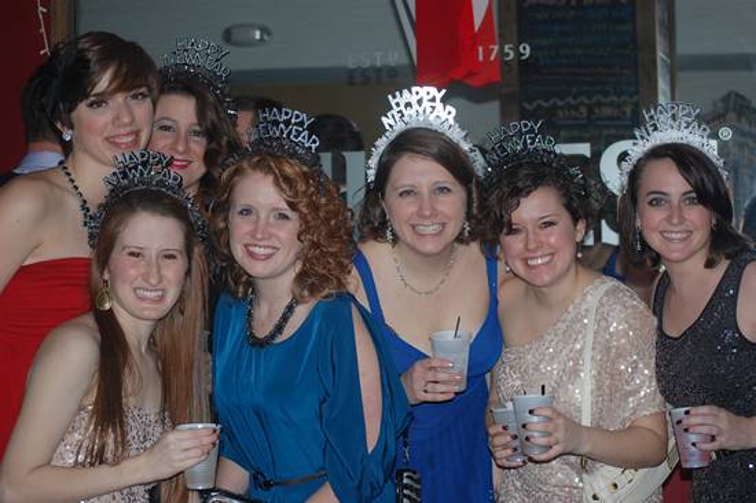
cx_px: 378
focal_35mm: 82
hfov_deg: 24.6
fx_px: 1731
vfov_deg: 16.5
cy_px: 252
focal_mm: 55
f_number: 4
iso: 400
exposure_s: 1/60
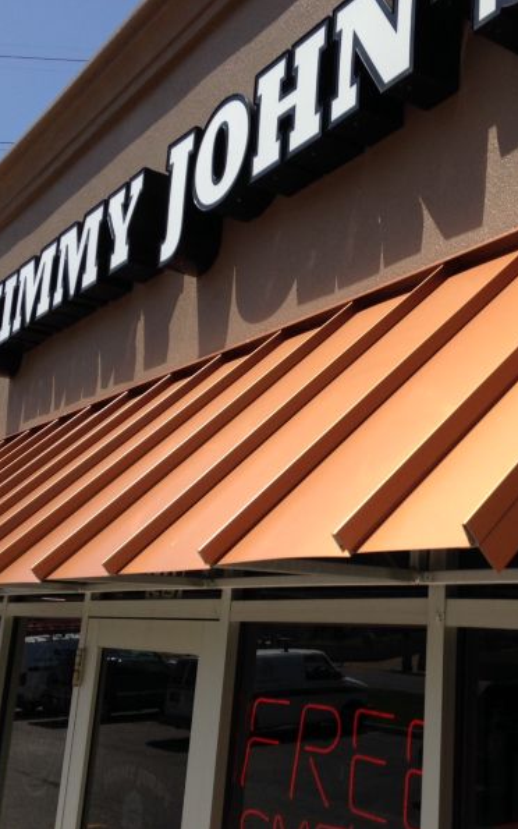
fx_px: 1061
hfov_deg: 27.2
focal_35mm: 47
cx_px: 368
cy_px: 415
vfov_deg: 42.6
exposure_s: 1/1748
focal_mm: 4.12
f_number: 2.4
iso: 50
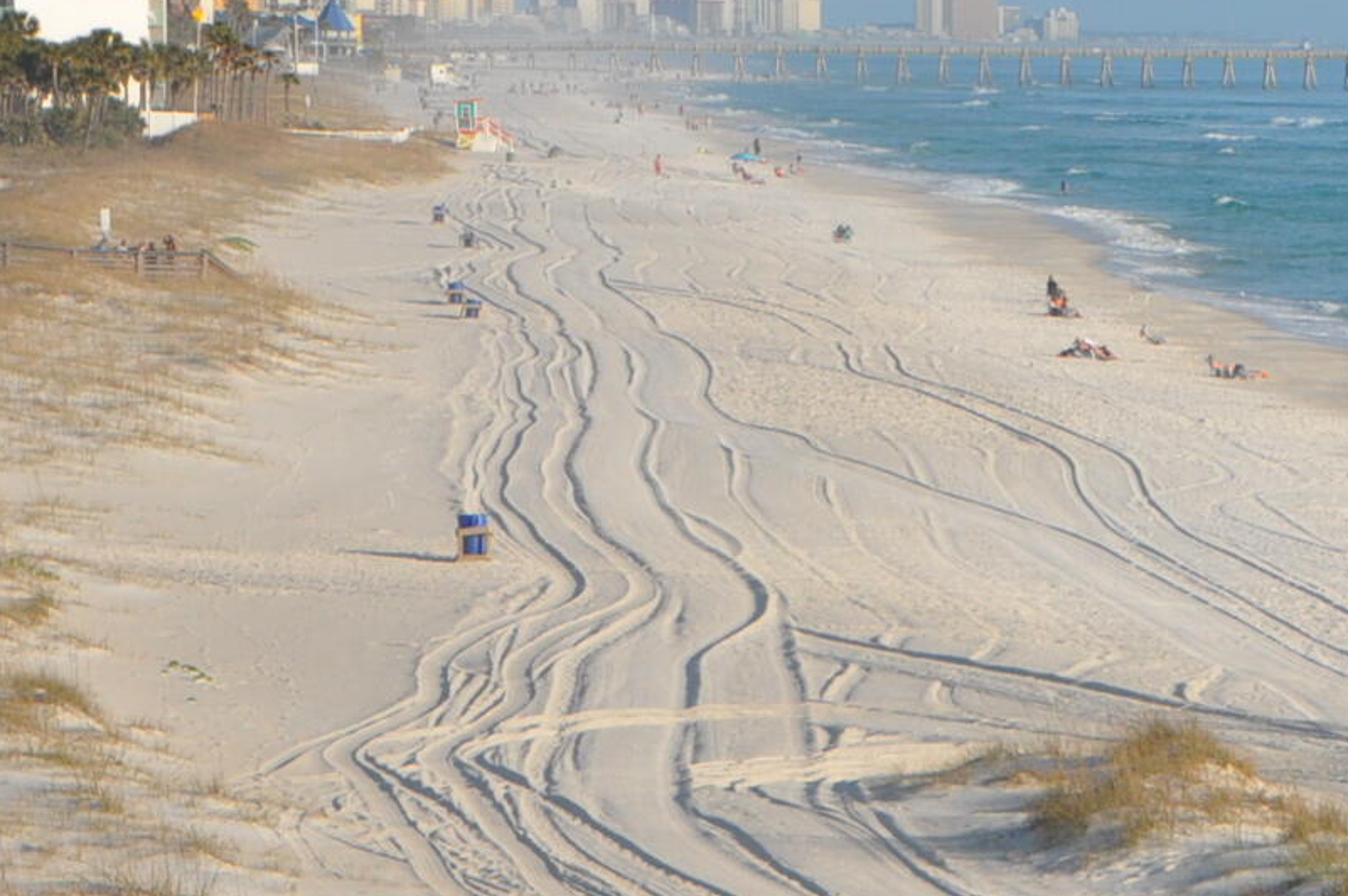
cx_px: 1424
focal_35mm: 301
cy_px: 650
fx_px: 11274
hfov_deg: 6.8
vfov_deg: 4.6
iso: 400
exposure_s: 1/500
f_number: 11
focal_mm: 75
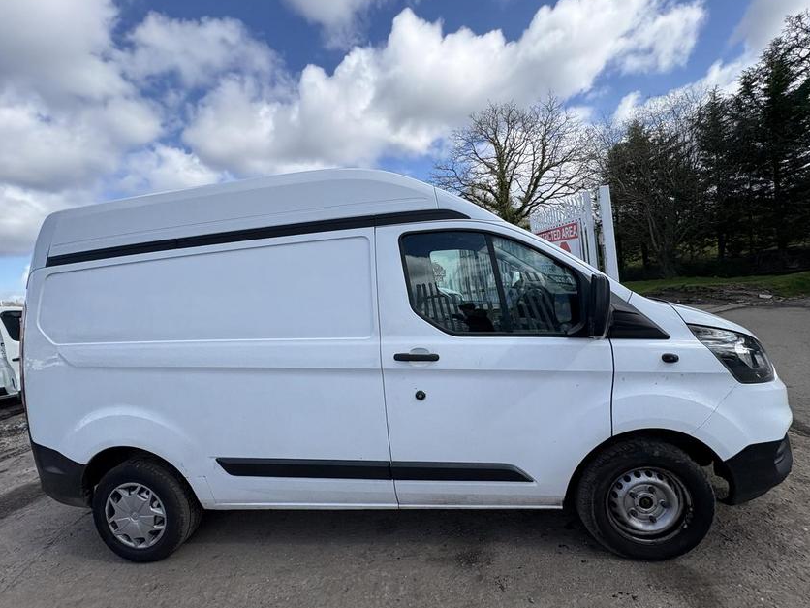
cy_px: 297
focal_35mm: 15
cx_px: 417
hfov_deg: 98.1
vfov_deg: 81.7
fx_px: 351
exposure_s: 1/1506
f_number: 2.2
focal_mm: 2.22
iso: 50
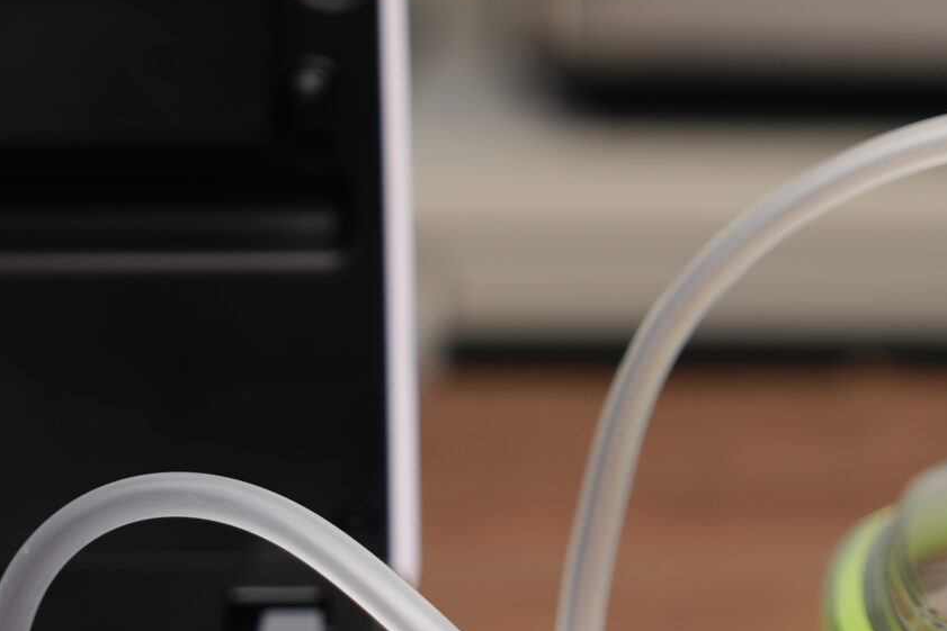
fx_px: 5604
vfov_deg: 6.4
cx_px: 693
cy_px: 533
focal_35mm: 213
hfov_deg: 9.6
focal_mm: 70
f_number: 2.8
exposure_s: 1/250
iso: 100
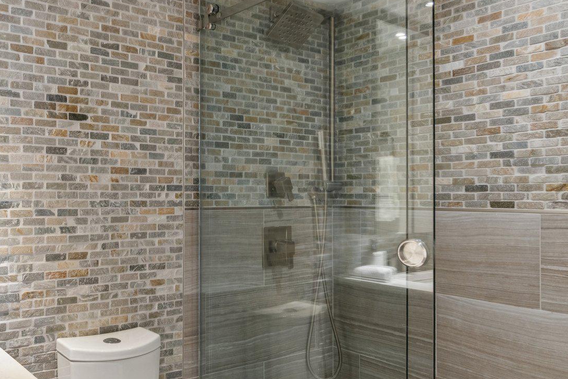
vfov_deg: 42.3
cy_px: 215
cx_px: 113
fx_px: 488
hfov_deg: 56.0
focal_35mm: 31
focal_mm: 11
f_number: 7.1
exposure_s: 1/5
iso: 200
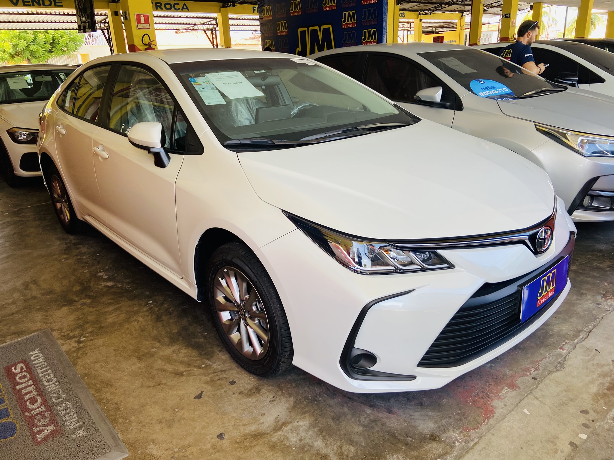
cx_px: 307
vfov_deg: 53.1
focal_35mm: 26
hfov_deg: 67.3
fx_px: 461
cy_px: 230
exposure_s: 1/122
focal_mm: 4.25
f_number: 1.8
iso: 32
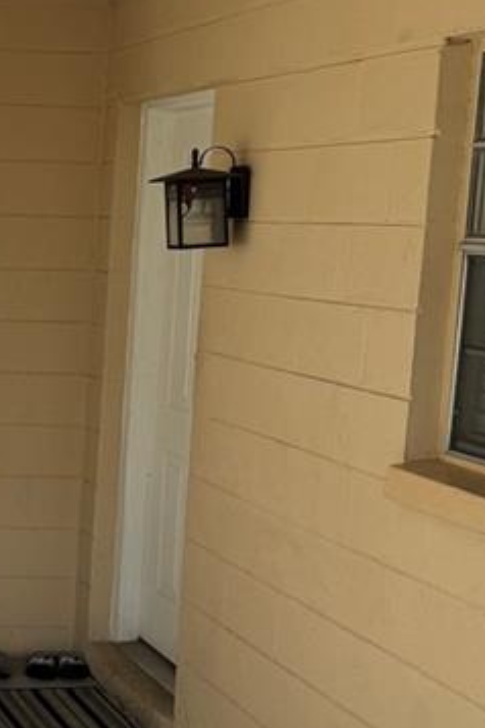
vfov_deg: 24.1
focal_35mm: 84
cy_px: 451
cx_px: -149
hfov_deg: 15.5
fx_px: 1697
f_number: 1.78
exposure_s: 1/2907
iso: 100
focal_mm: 6.76
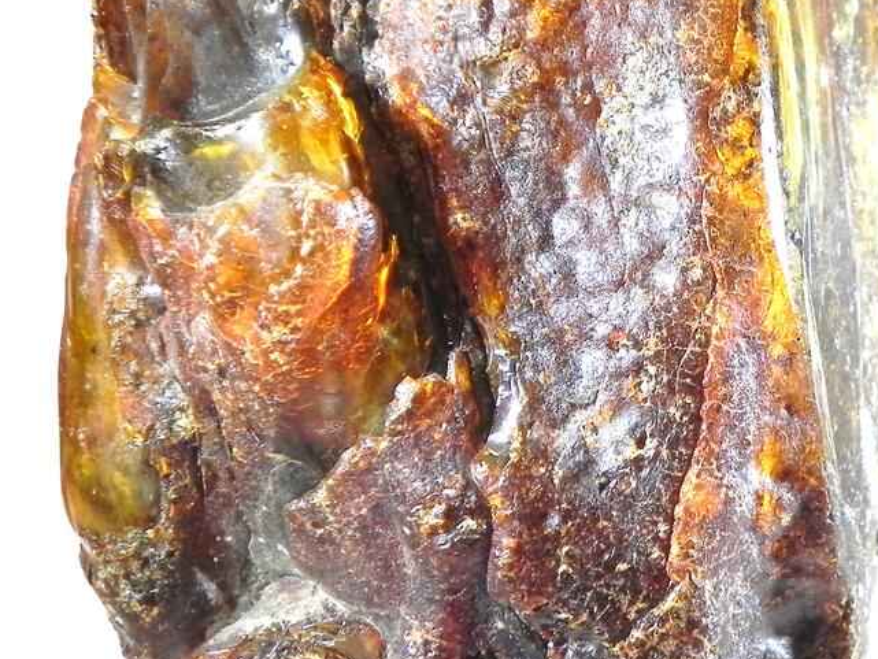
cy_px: 236
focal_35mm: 80
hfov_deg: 24.3
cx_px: 610
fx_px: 2029
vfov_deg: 18.4
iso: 160
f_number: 3.2
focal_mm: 7.3
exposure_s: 1/80.8
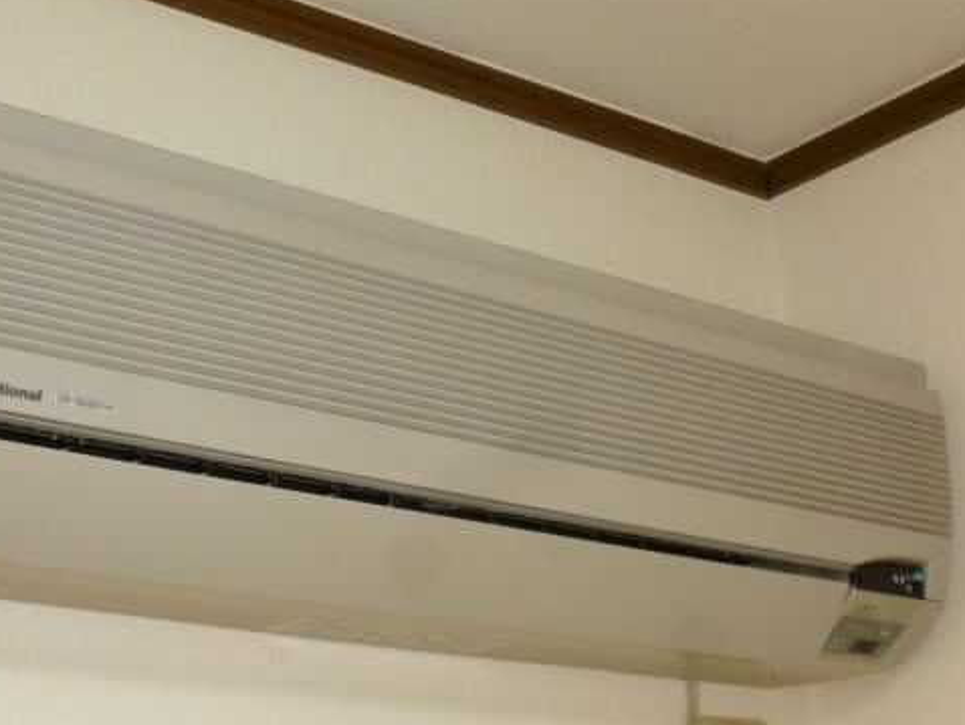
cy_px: 387
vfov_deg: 24.4
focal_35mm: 60
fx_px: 1673
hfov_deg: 32.0
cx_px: 359
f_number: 3.8
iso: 400
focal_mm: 7.4
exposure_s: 1/60
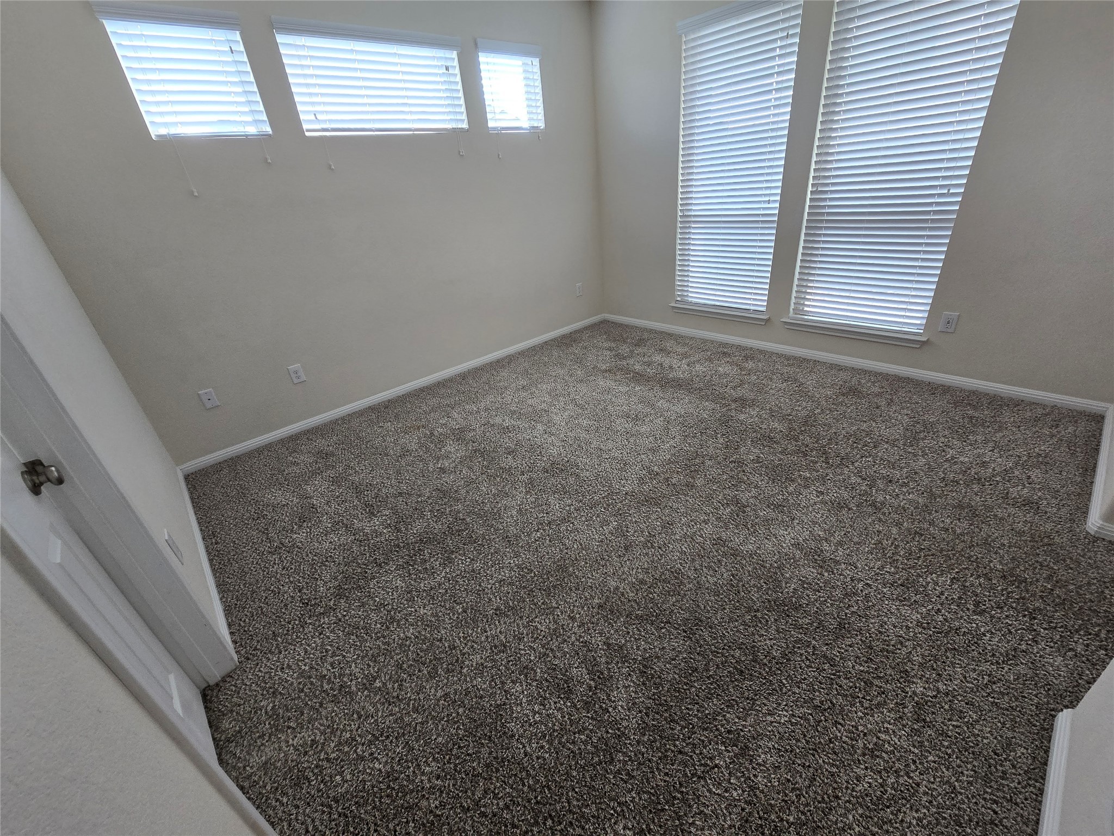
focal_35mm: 13
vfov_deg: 89.9
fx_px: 418
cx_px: 557
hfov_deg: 106.2
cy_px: 418
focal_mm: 2.2
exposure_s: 1/60
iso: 160
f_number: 2.2
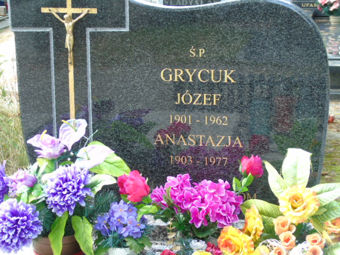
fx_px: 923
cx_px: 170
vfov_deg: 15.7
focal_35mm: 94
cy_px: 128
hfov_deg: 20.9
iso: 80
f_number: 4.3
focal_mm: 17
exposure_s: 1/40
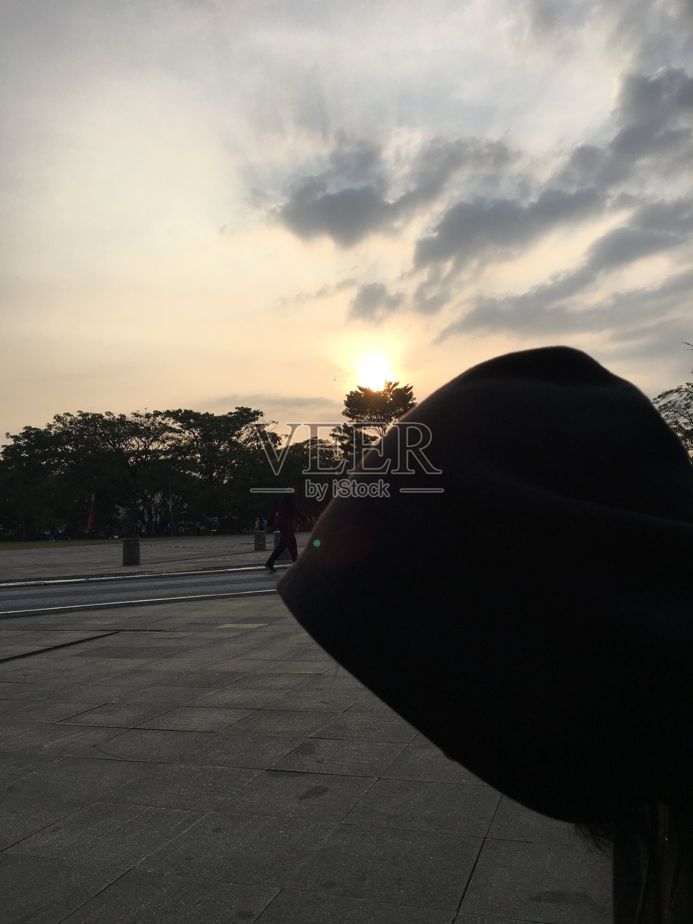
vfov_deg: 61.7
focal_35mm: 29
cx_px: 346
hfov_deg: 48.2
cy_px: 462
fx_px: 774
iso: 25
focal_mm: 4.15
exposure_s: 1/1748
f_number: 2.2
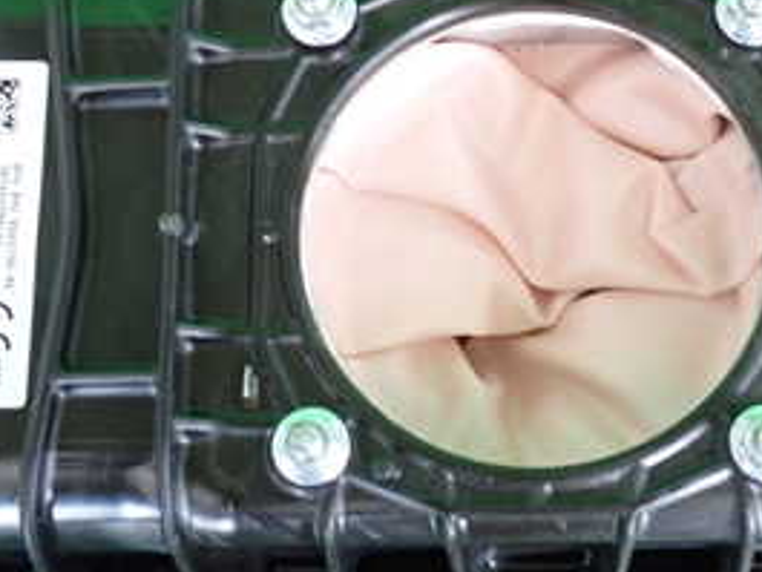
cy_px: 285
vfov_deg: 21.6
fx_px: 1498
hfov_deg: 28.2
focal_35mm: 68
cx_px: 555
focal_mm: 5.4
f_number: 2.3
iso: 500
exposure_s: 1/30
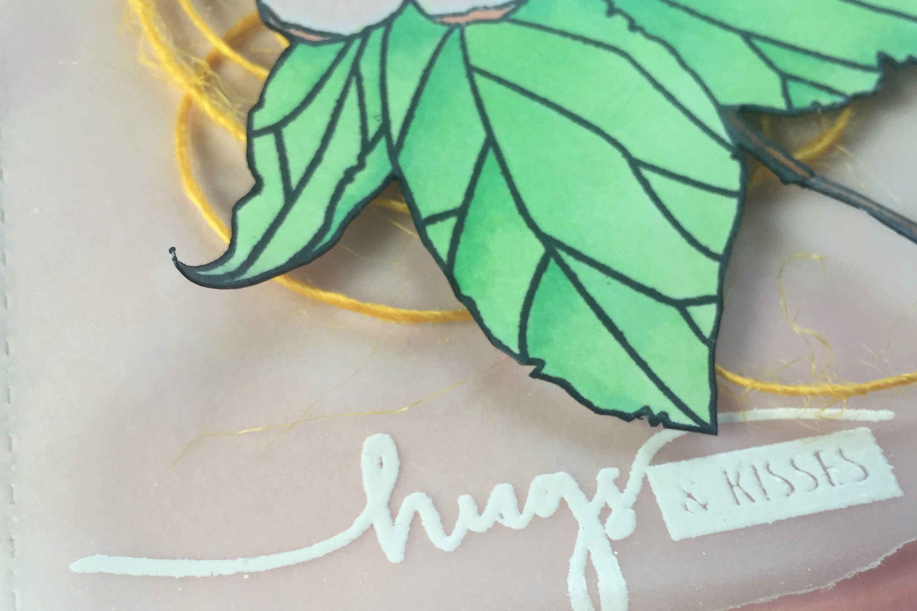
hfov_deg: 47.4
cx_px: 457
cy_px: 406
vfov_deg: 32.4
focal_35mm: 41
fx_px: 1044
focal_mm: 4.15
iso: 40
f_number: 2.2
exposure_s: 1/100
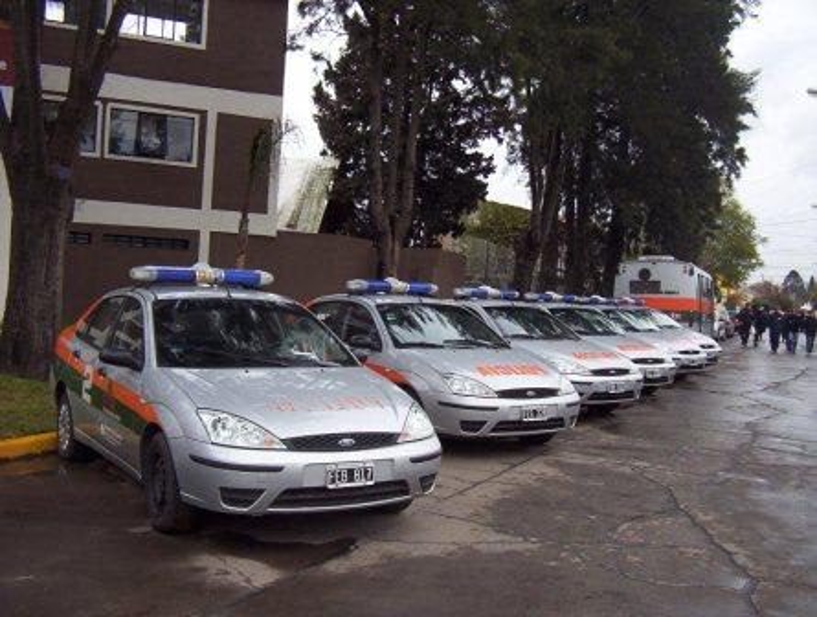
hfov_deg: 47.8
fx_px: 923
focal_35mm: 39
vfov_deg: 37.0
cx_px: 408
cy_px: 308
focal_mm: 5.26
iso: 100
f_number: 3.84
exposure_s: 1/436
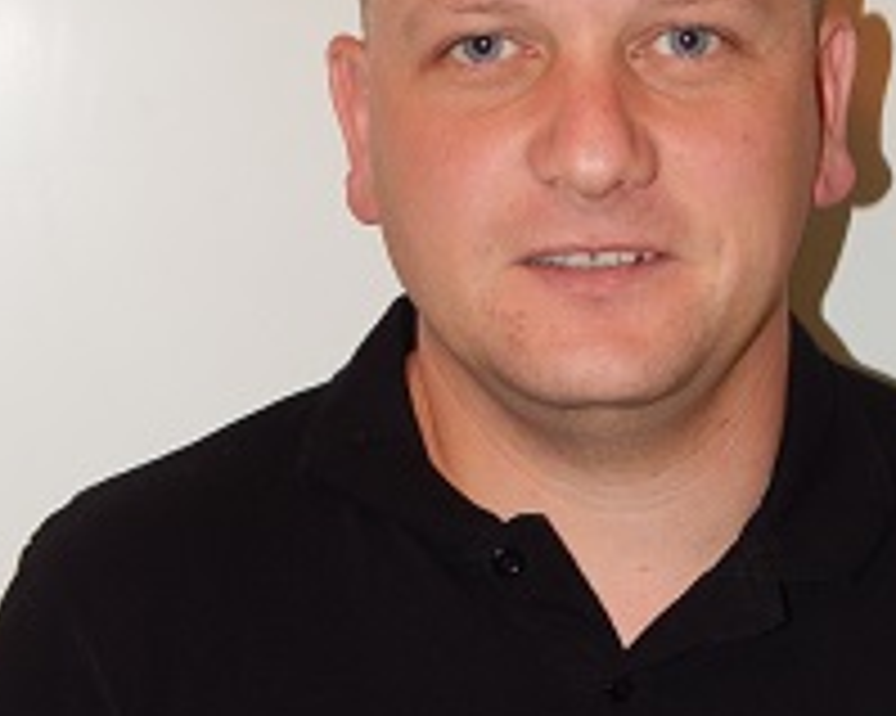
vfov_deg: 16.3
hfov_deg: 20.3
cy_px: 491
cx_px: 603
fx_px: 2491
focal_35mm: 94
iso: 200
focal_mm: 8.6
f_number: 3.7
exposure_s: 1/30
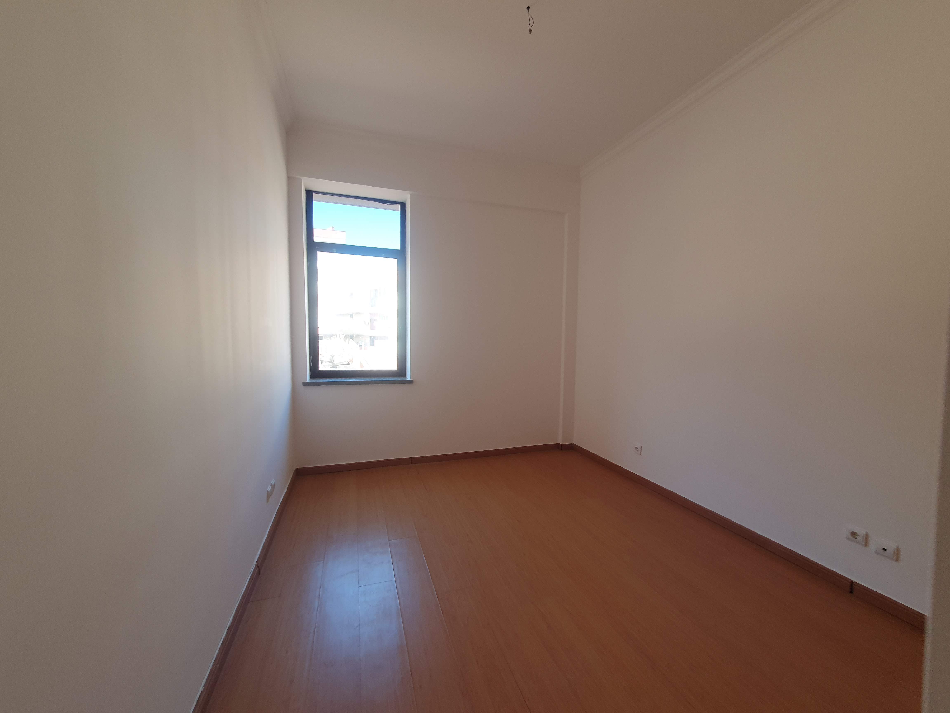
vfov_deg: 89.9
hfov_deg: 106.2
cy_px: 356
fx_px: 357
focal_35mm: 13
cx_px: 475
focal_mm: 1.8
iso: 50
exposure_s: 1/50
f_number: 2.2
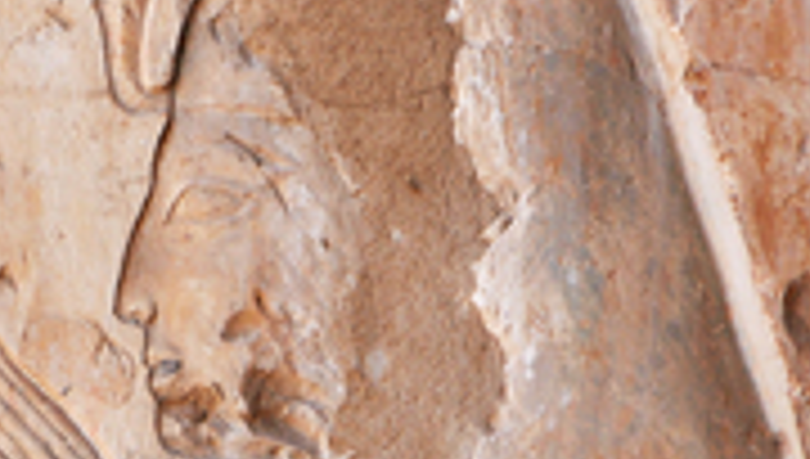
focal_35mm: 1033
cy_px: 279
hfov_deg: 2.1
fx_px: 22226
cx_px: -58
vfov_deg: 1.2
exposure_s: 1/250
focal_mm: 270
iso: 200
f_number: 8
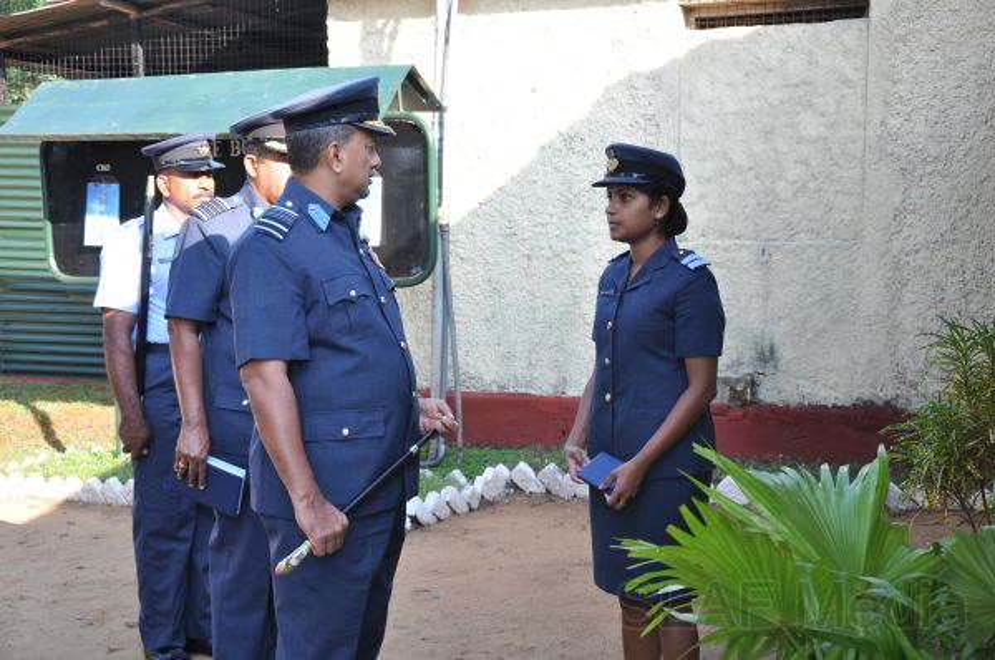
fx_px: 1407
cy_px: 330
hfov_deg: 38.9
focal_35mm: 51
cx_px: 498
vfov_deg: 26.4
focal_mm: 34
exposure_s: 1/125
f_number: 5.6
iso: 200
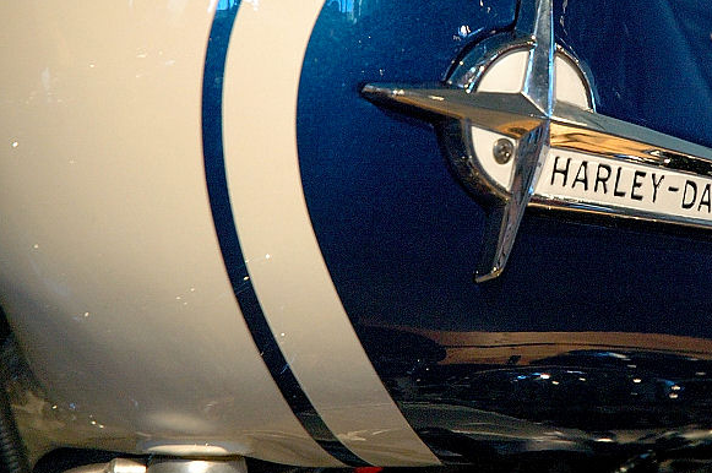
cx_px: 577
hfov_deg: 11.1
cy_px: 141
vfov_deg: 7.4
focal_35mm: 185
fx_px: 3655
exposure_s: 1/60
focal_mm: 70
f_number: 4.5
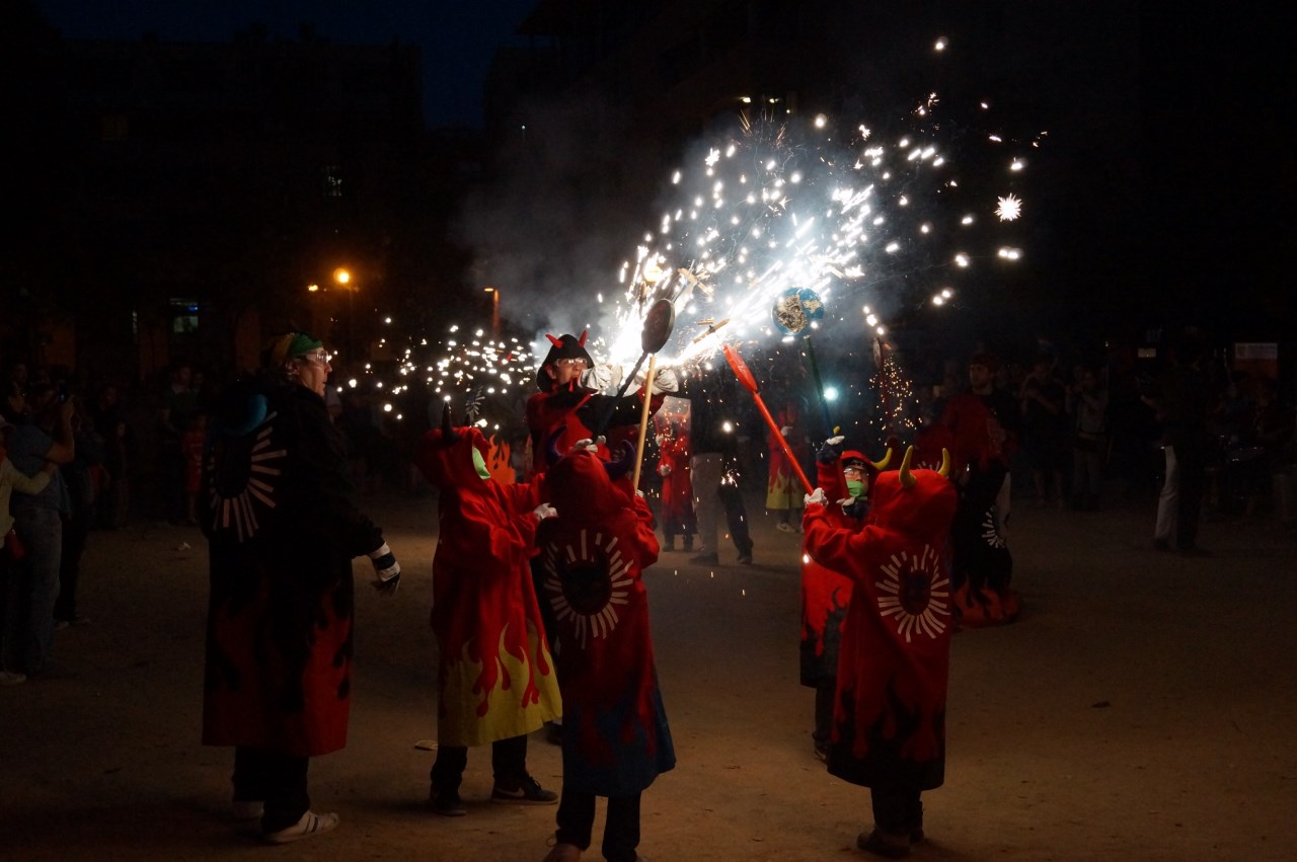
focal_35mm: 42
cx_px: 648
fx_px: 1512
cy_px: 431
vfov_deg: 31.8
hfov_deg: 46.4
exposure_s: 1/160
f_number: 4.5
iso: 2500
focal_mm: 28
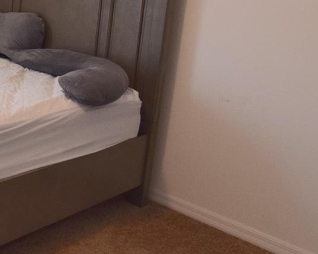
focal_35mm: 46
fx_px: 437
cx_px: -53
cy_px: 54
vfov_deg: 31.7
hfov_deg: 33.4
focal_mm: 11
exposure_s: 1/60
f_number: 8
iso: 720
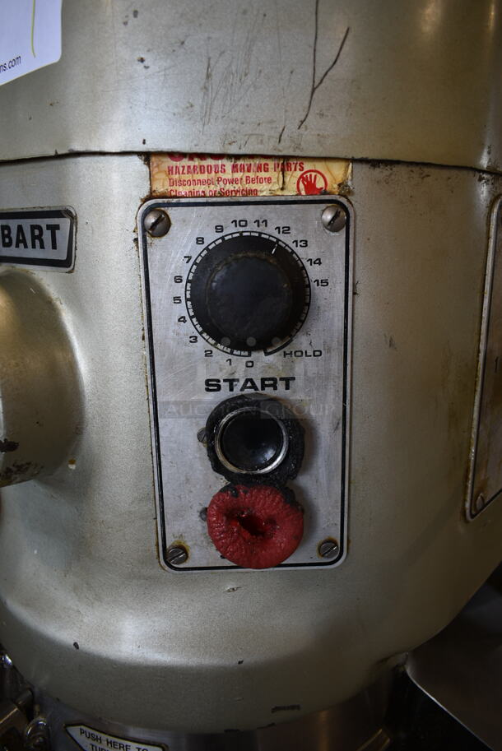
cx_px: 251
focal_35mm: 27
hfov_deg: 48.0
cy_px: 376
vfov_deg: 67.3
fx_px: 564
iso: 110
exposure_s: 1/30
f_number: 3.5
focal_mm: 18
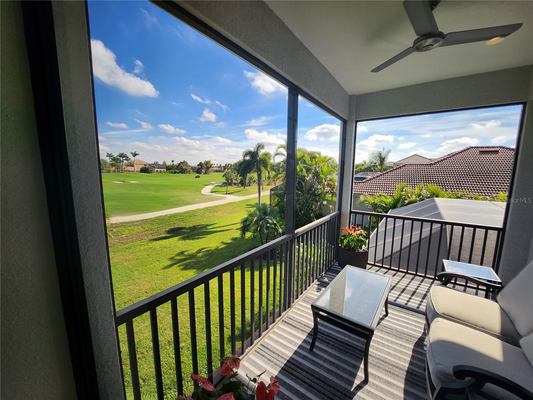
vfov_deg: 89.9
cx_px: 266
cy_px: 200
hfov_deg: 106.2
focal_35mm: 13
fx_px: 200
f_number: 2.2
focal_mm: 1.7
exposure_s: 1/406
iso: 32
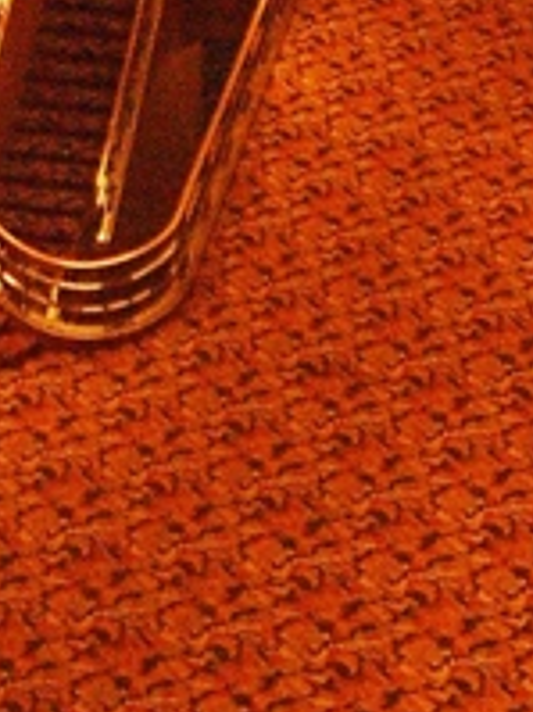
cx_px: 93
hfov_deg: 10.5
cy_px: -540
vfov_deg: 12.8
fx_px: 2898
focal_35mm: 141
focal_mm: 5.8
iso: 100
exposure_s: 1/15
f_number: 2.8
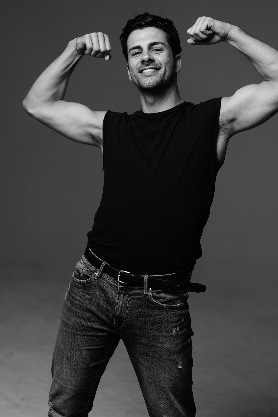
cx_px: 139
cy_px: 208
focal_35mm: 86
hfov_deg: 15.9
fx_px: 996
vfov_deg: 23.6
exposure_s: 1/125
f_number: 3.2
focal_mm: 86
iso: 100
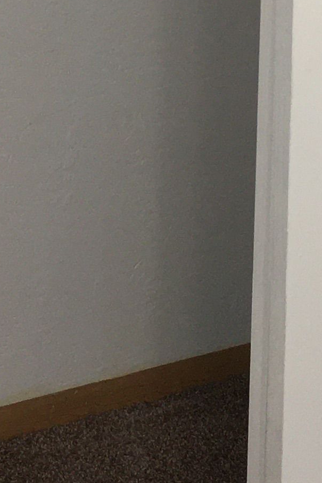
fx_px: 1798
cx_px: 107
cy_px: -110
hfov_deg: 10.2
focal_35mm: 134
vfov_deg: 14.8
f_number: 2.2
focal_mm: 4.15
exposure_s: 1/17
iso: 64
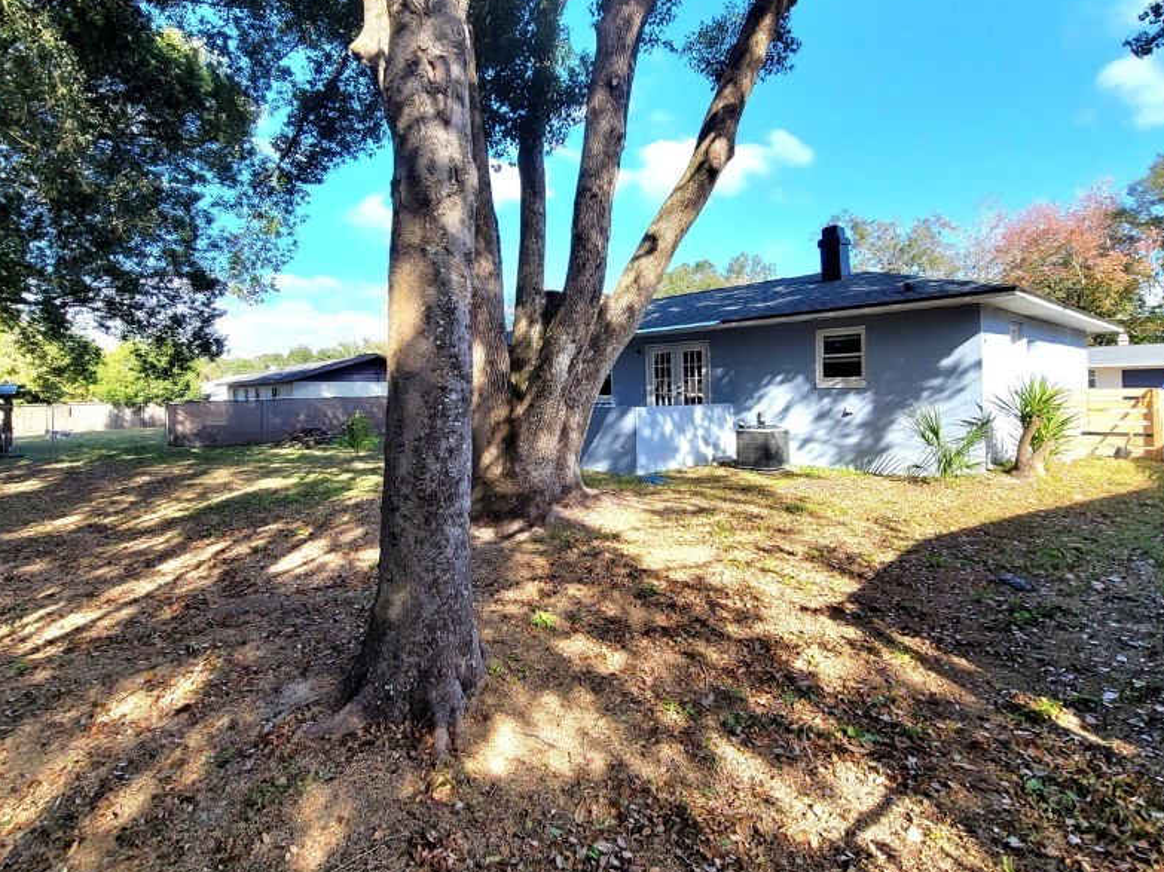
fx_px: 572
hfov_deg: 91.0
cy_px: 382
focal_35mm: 17
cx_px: 580
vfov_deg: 74.4
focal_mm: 2.2
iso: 64
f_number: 2.2
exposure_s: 1/714
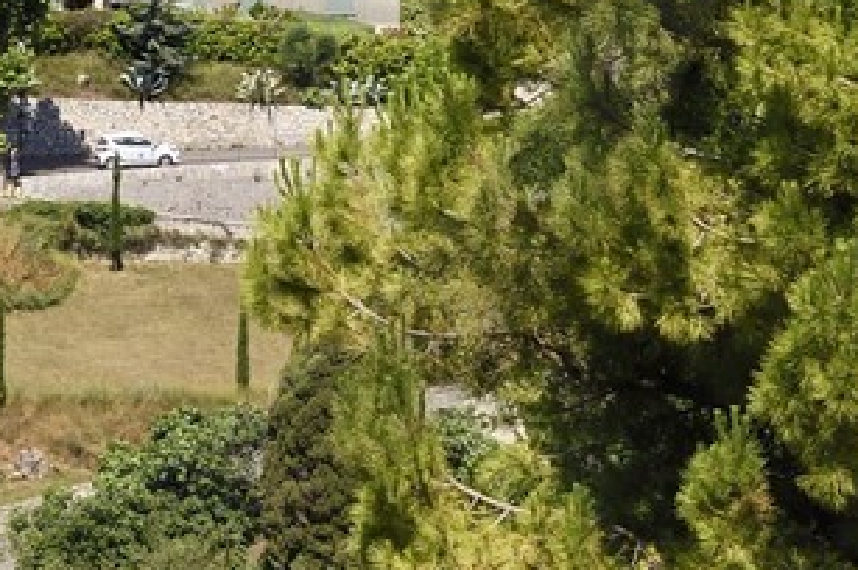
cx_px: -352
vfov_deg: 5.4
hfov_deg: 8.1
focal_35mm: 250
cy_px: -432
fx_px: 5952
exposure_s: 1/500
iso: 200
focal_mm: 48
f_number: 8
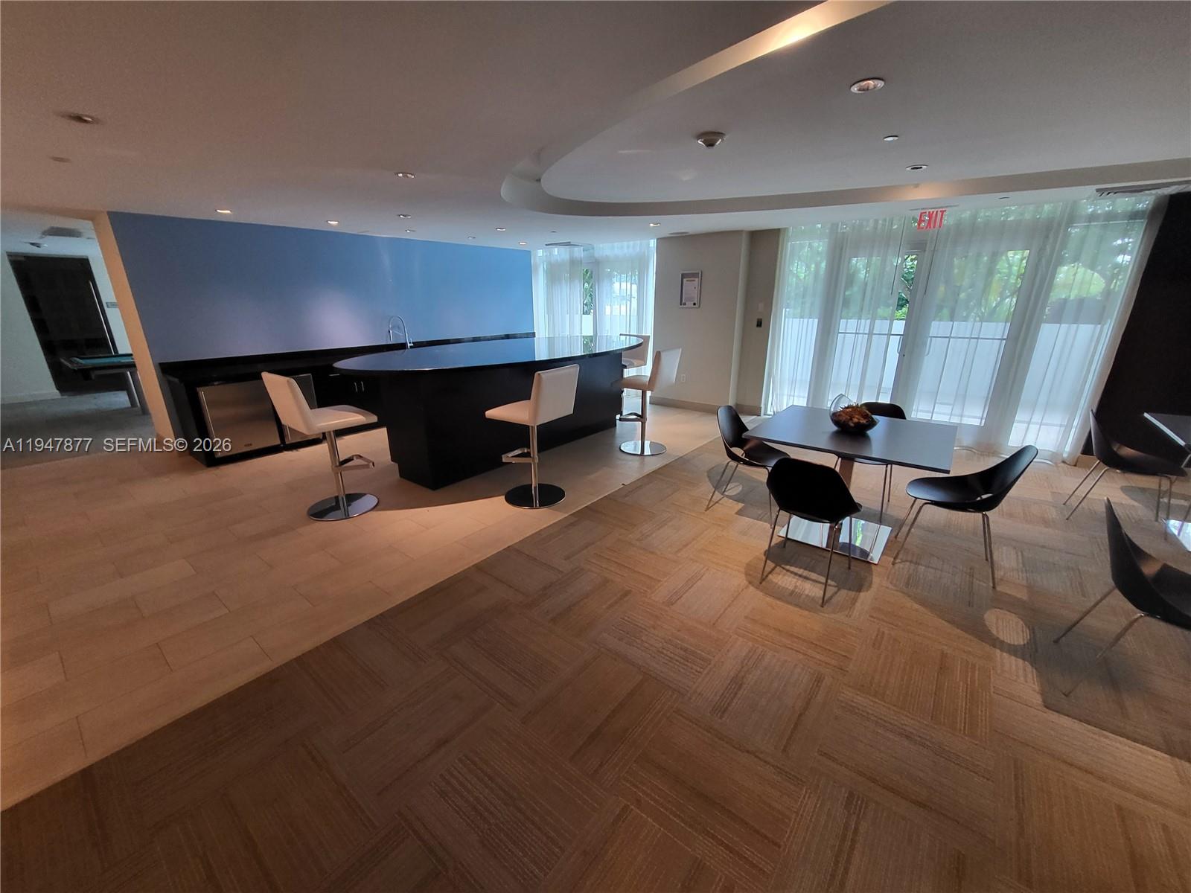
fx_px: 447
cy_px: 446
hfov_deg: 106.2
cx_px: 596
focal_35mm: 13
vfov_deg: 89.9
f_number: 2.2
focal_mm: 1.74
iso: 320
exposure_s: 1/40
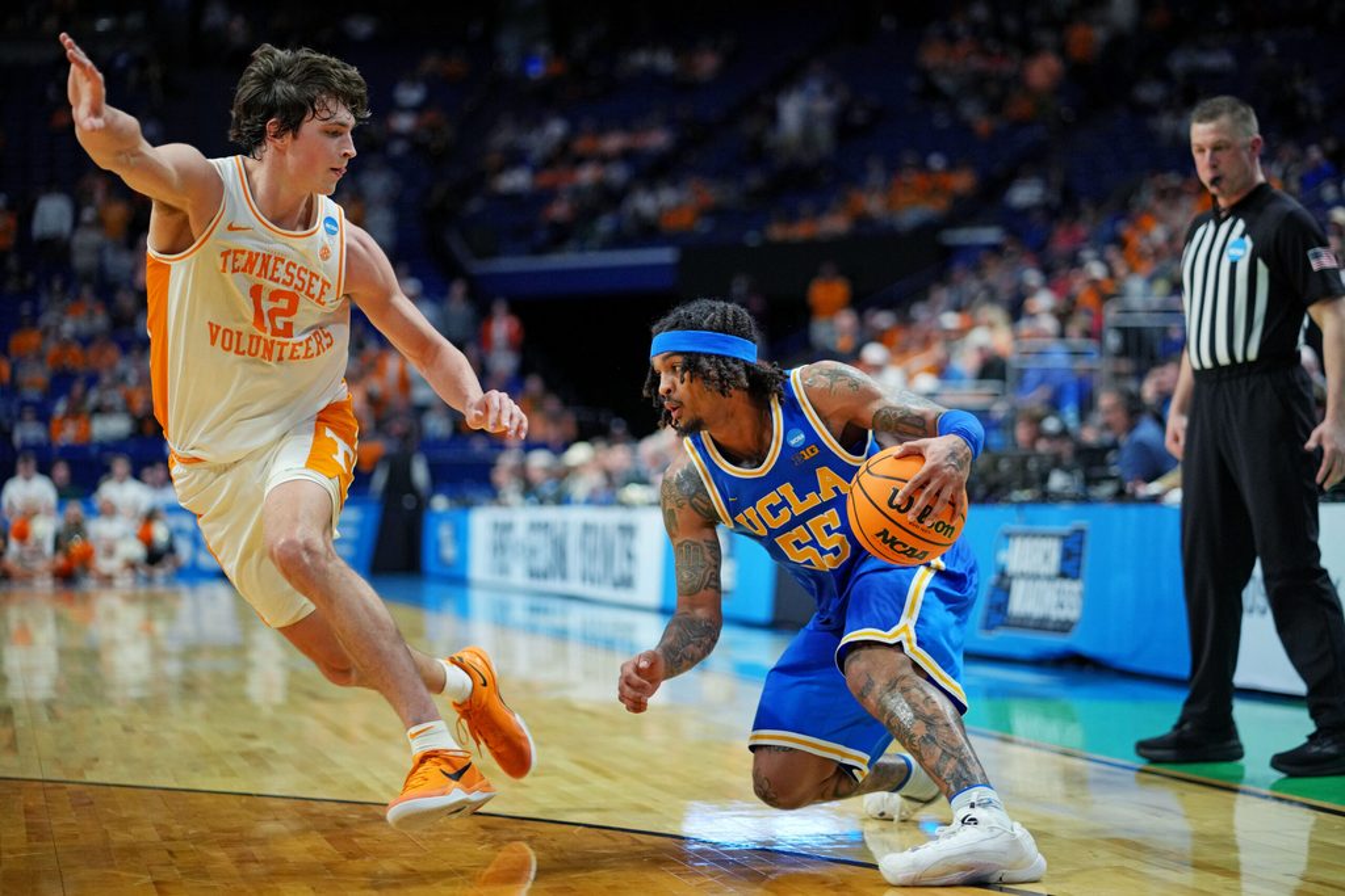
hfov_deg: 23.9
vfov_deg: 16.1
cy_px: 448
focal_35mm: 85
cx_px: 672
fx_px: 3176
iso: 1250
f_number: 2
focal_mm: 85
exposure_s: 1/2000
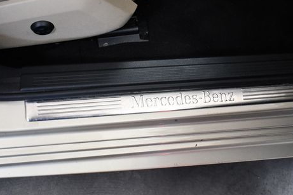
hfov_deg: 39.6
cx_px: 160
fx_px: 407
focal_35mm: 50
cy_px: 101
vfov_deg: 27.0
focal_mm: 18
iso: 2200
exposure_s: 1/125
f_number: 3.5
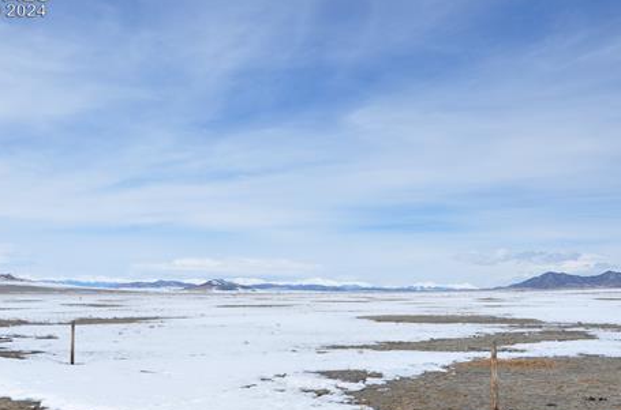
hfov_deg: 50.8
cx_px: 315
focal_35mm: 38
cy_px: 259
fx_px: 654
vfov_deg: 34.7
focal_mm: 18
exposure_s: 1/640
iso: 200
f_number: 11
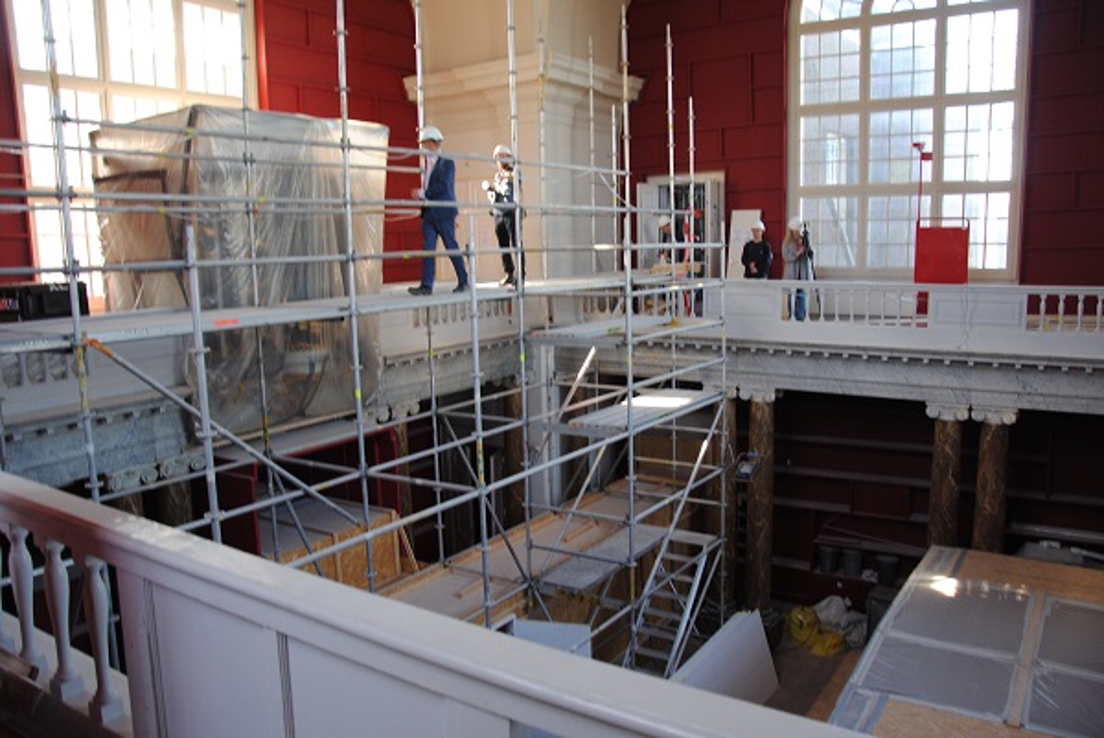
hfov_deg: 67.3
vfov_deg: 48.0
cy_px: 369
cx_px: 552
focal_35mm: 27
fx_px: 829
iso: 320
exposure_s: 1/30
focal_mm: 18
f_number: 3.5
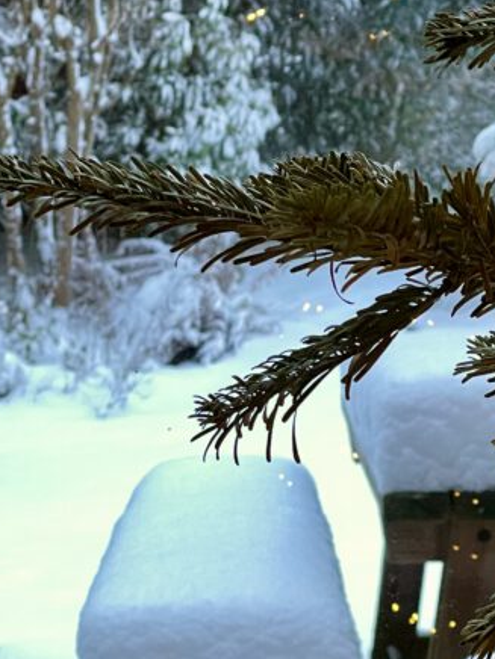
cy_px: 381
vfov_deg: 16.1
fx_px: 2326
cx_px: 266
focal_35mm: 122
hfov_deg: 12.1
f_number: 2
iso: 250
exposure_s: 1/50
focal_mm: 6
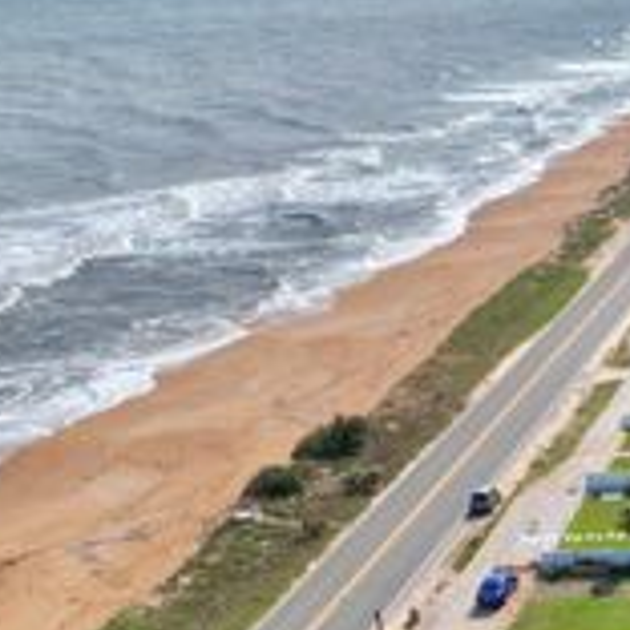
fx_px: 1400
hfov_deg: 22.0
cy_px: 652
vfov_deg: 24.1
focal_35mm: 68
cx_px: 880
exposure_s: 1/4000
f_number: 1.7
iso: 110
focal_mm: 6.72
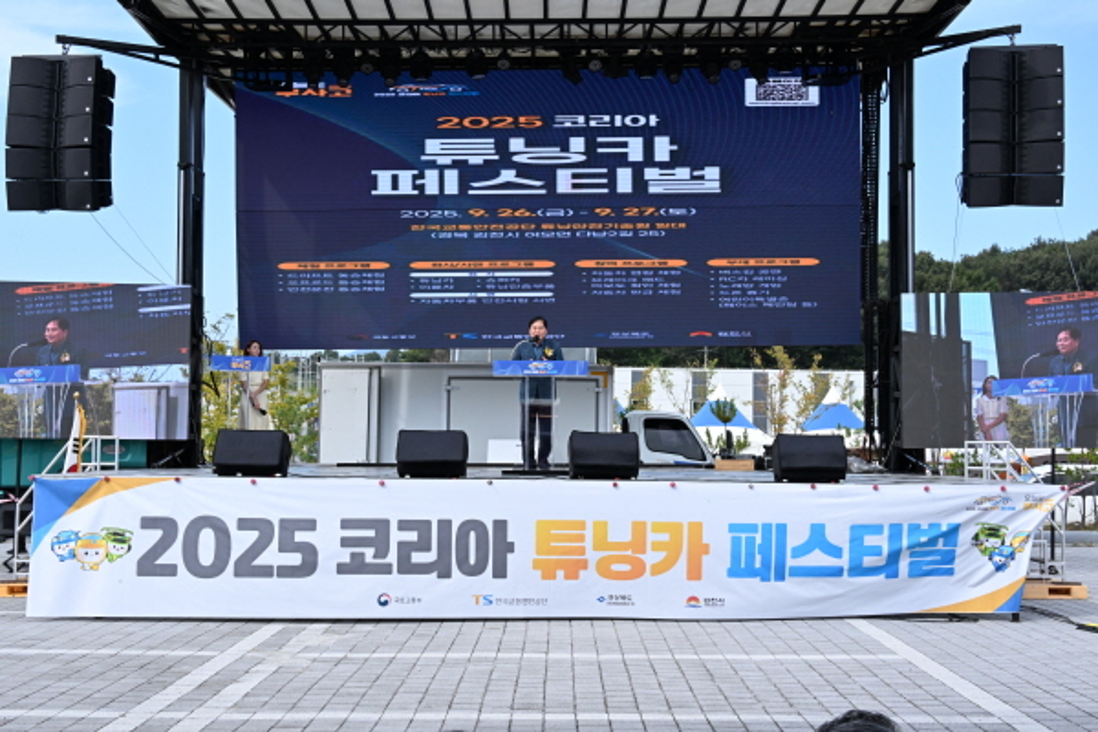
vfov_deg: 31.2
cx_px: 549
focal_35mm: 43
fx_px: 1311
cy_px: 366
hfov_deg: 45.4
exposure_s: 1/250
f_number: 20
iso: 1250
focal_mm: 43
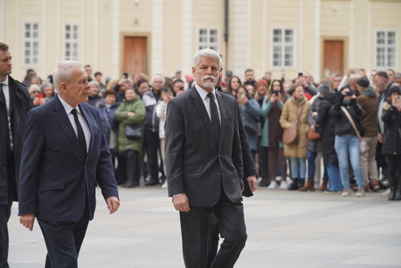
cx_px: 200
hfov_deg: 12.4
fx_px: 1849
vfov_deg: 8.3
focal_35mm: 166
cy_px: 134
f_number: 5.6
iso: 1000
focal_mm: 166
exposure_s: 1/500
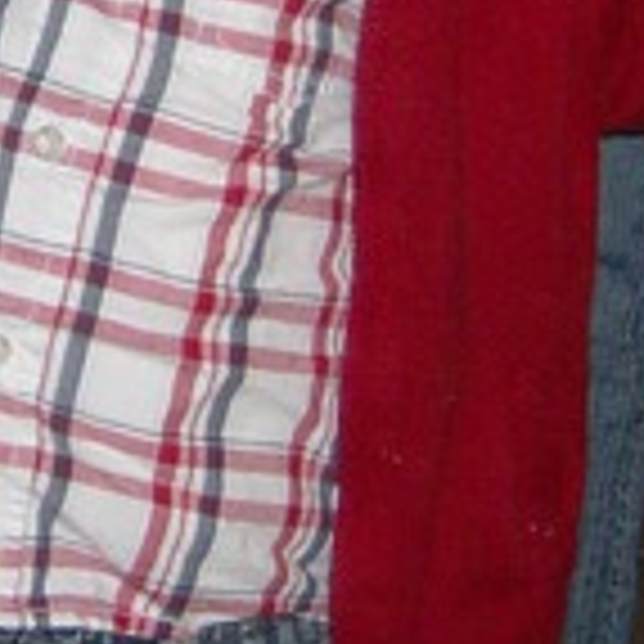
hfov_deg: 11.9
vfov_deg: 12.2
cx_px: -230
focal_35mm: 142
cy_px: 41
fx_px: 2989
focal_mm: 6
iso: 200
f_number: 2.8
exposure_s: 1/60
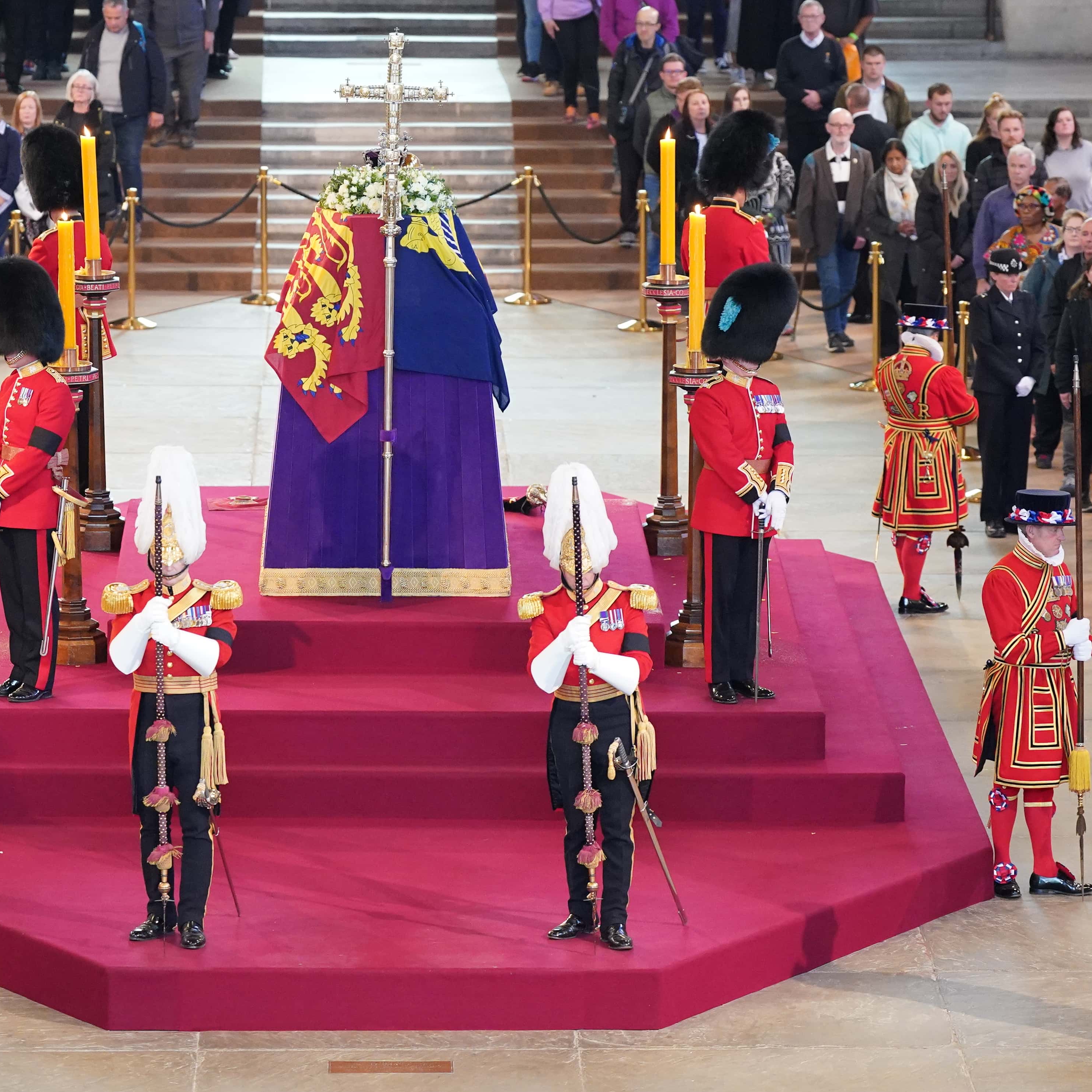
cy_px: 495
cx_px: 342
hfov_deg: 8.1
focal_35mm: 217
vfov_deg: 8.1
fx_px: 7745
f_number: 2.8
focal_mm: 126
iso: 4000
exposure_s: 1/160
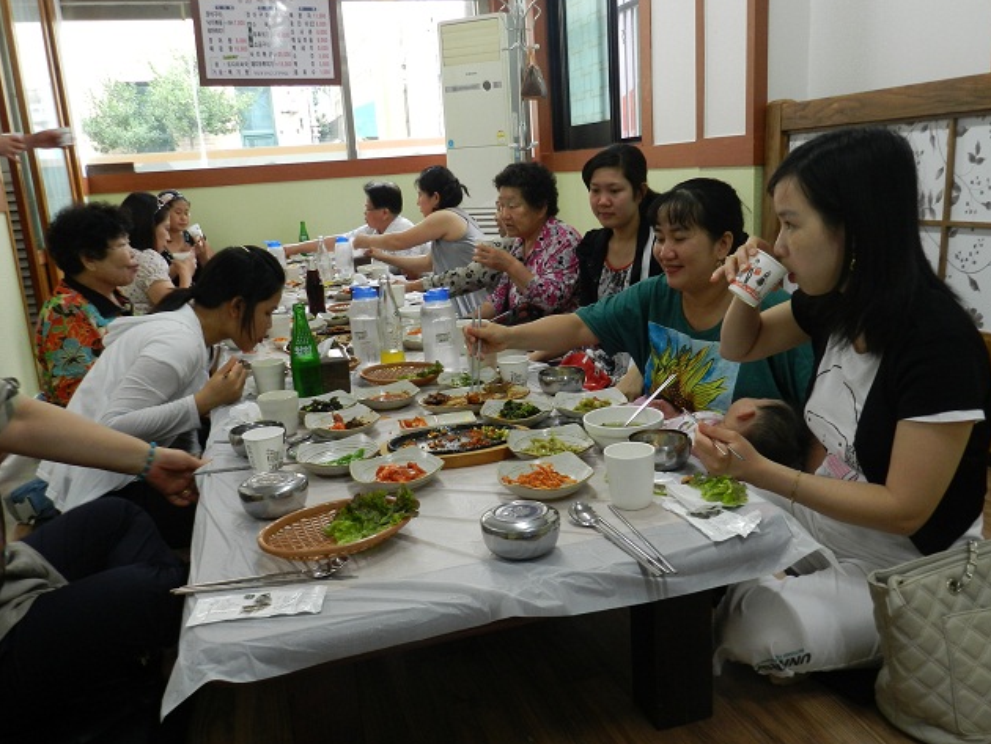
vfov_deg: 48.3
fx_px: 831
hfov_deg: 61.6
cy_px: 371
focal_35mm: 29
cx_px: 507
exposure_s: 1/30
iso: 220
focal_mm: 5
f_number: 3.6
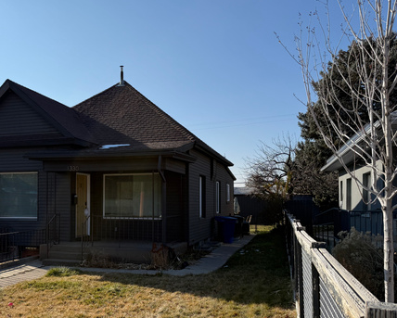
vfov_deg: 42.0
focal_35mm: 35
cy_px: 195
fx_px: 412
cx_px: 134
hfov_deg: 50.6
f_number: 1.78
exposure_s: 1/5714
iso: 100
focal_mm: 6.76
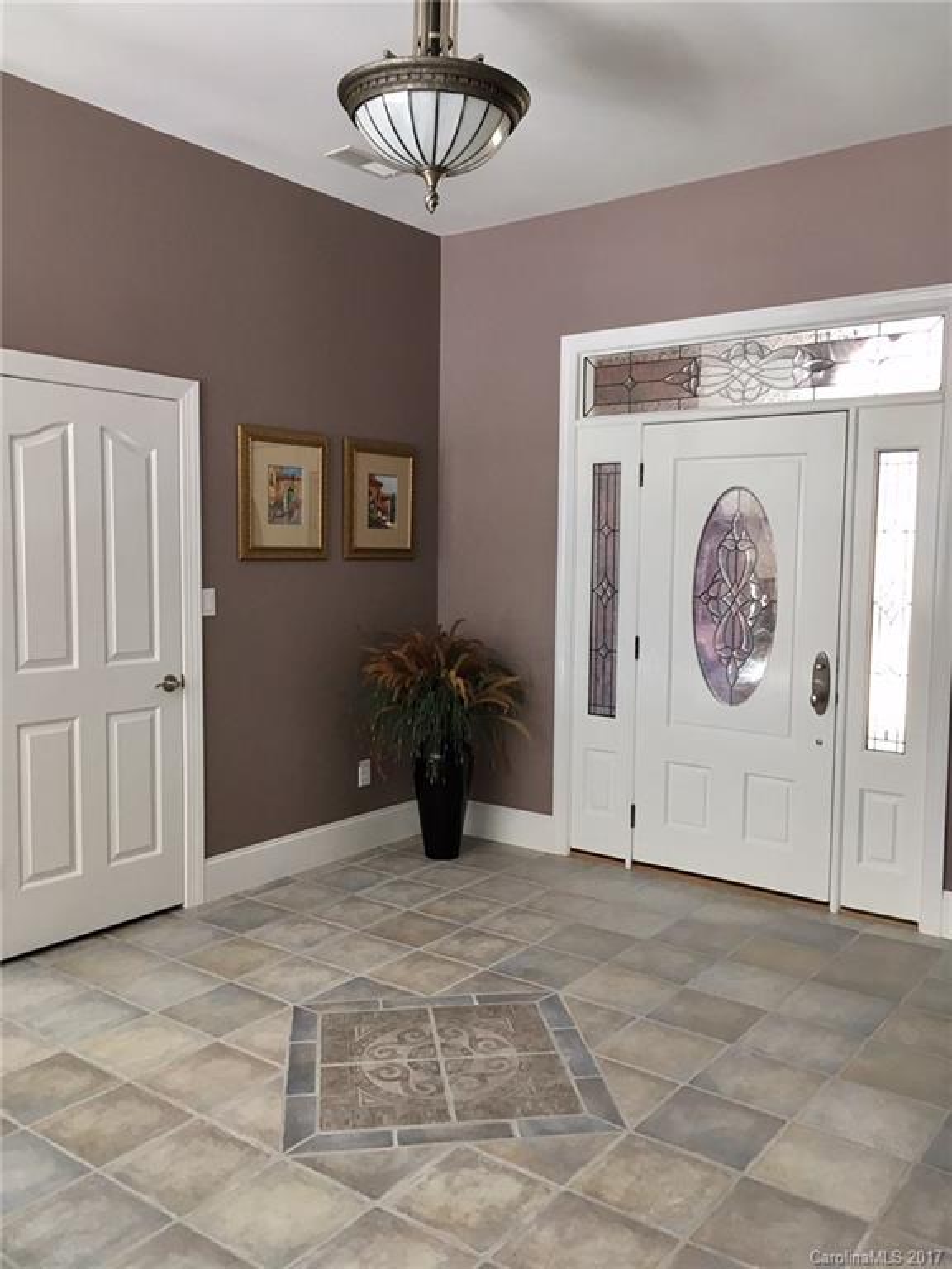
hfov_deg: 48.2
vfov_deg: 61.7
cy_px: 634
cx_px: 476
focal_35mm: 29
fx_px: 1063
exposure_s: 1/30
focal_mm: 4.15
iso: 64
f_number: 2.2
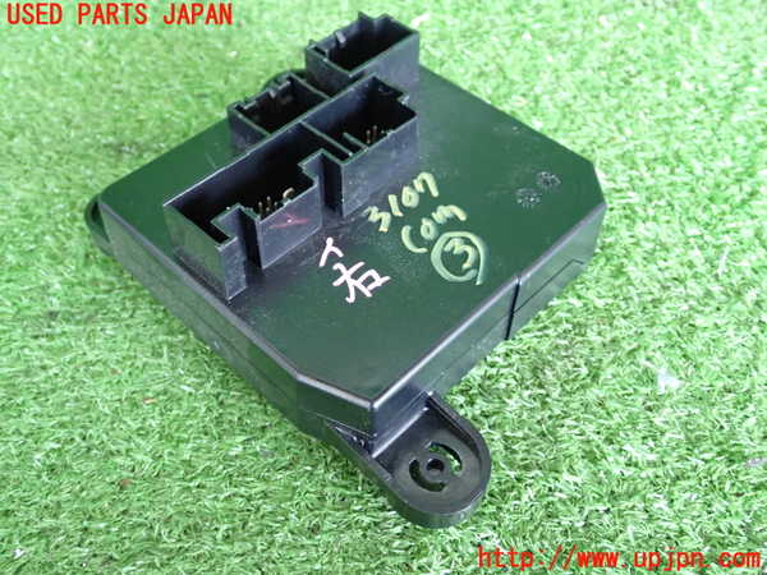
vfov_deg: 39.7
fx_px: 798
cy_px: 288
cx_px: 384
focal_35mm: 36
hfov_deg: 51.4
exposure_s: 1/50
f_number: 2.5
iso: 1000
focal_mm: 6.37
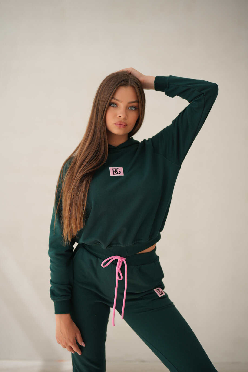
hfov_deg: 27.0
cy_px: 186
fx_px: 517
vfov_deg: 39.6
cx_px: 124
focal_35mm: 50
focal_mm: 50
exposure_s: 1/200
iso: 200
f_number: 1.4
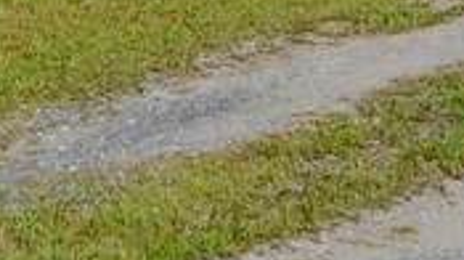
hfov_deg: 9.2
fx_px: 2827
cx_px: -175
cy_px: -723
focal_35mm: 230
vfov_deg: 4.8
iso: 160
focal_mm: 20.3
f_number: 4.2
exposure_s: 1/1400
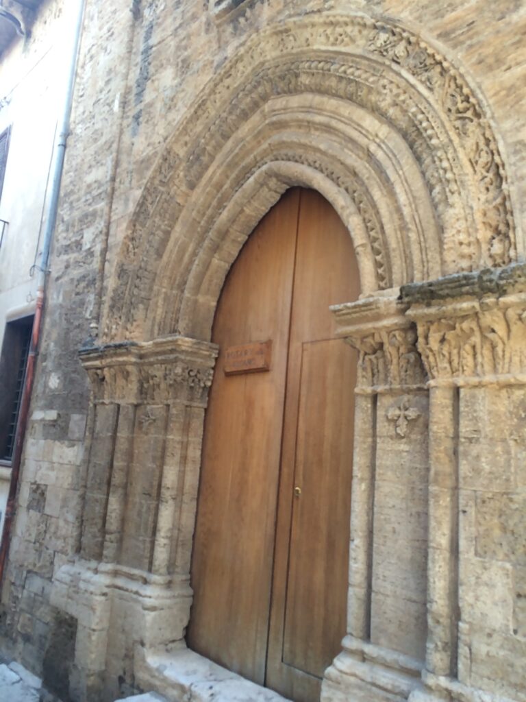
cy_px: 351
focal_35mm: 29
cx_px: 263
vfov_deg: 61.7
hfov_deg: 48.2
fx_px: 588
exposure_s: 1/100
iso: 50
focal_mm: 4.15
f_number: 2.2
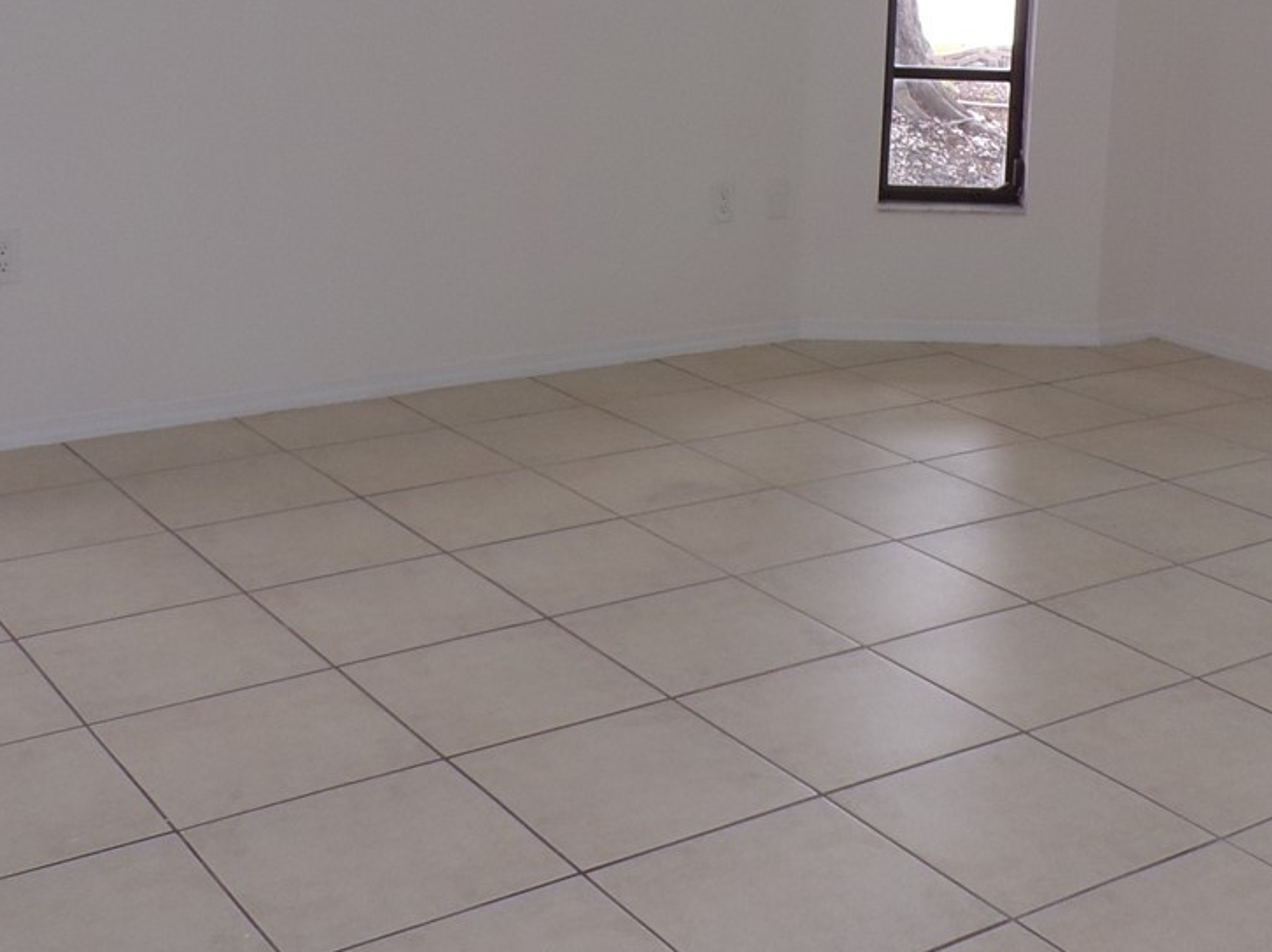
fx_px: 1947
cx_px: 807
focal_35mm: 53
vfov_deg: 26.7
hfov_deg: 36.0
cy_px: 128
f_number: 4.3
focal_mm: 4.3
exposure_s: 1/34
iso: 80
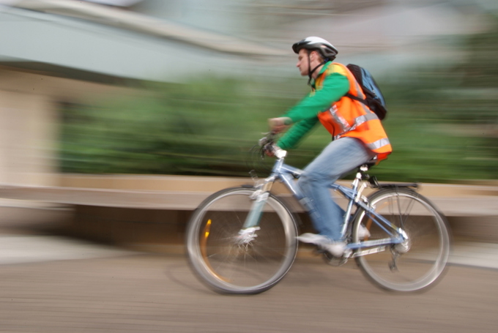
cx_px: 249
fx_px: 499
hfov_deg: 53.1
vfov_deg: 37.0
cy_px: 166
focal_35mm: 36
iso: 100
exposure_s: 1/8
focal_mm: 24
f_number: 22
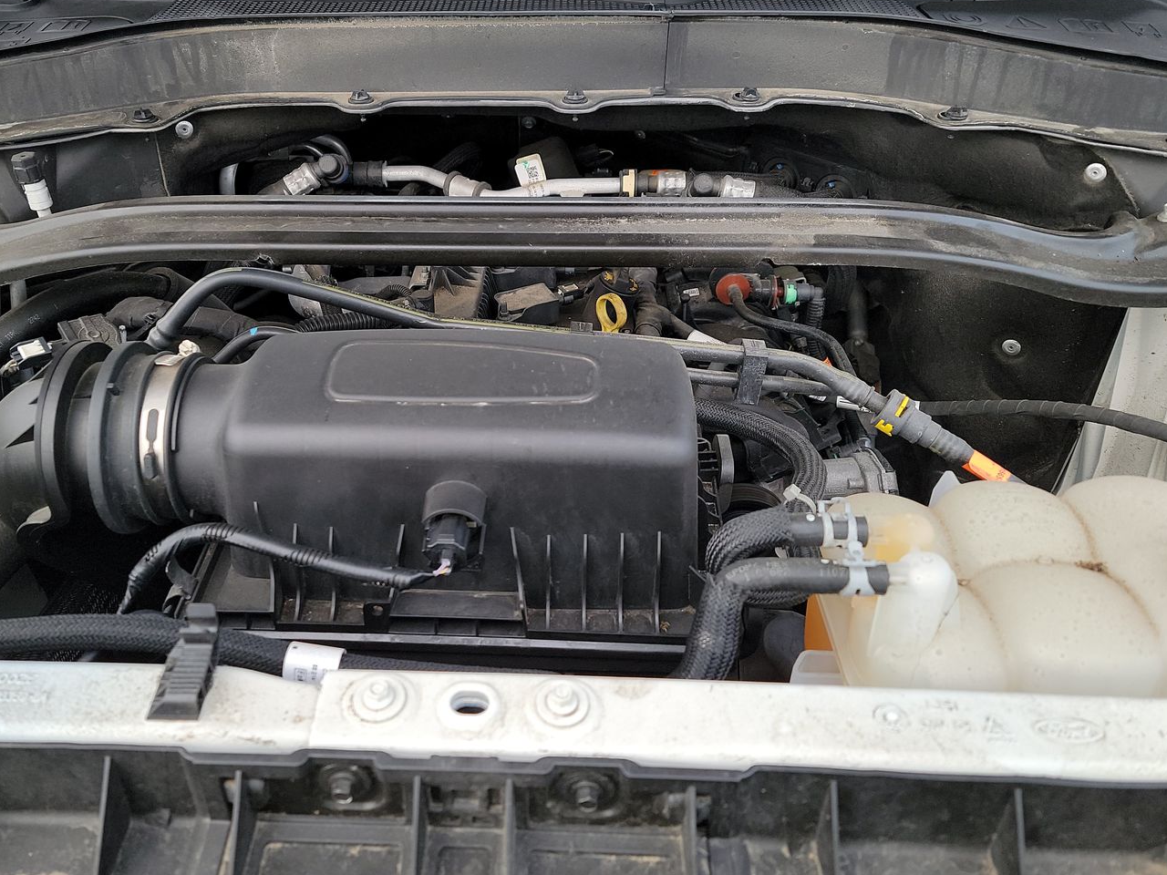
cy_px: 374
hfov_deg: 59.8
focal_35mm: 30
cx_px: 507
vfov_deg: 46.7
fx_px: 1011
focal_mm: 6.7
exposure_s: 1/59
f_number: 1.8
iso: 112
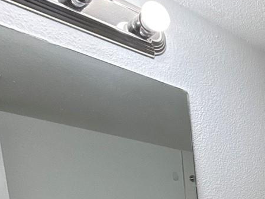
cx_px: 383
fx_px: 383
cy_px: 309
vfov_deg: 22.9
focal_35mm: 50
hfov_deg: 27.9
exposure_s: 1/120
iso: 200
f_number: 2.2
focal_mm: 2.22
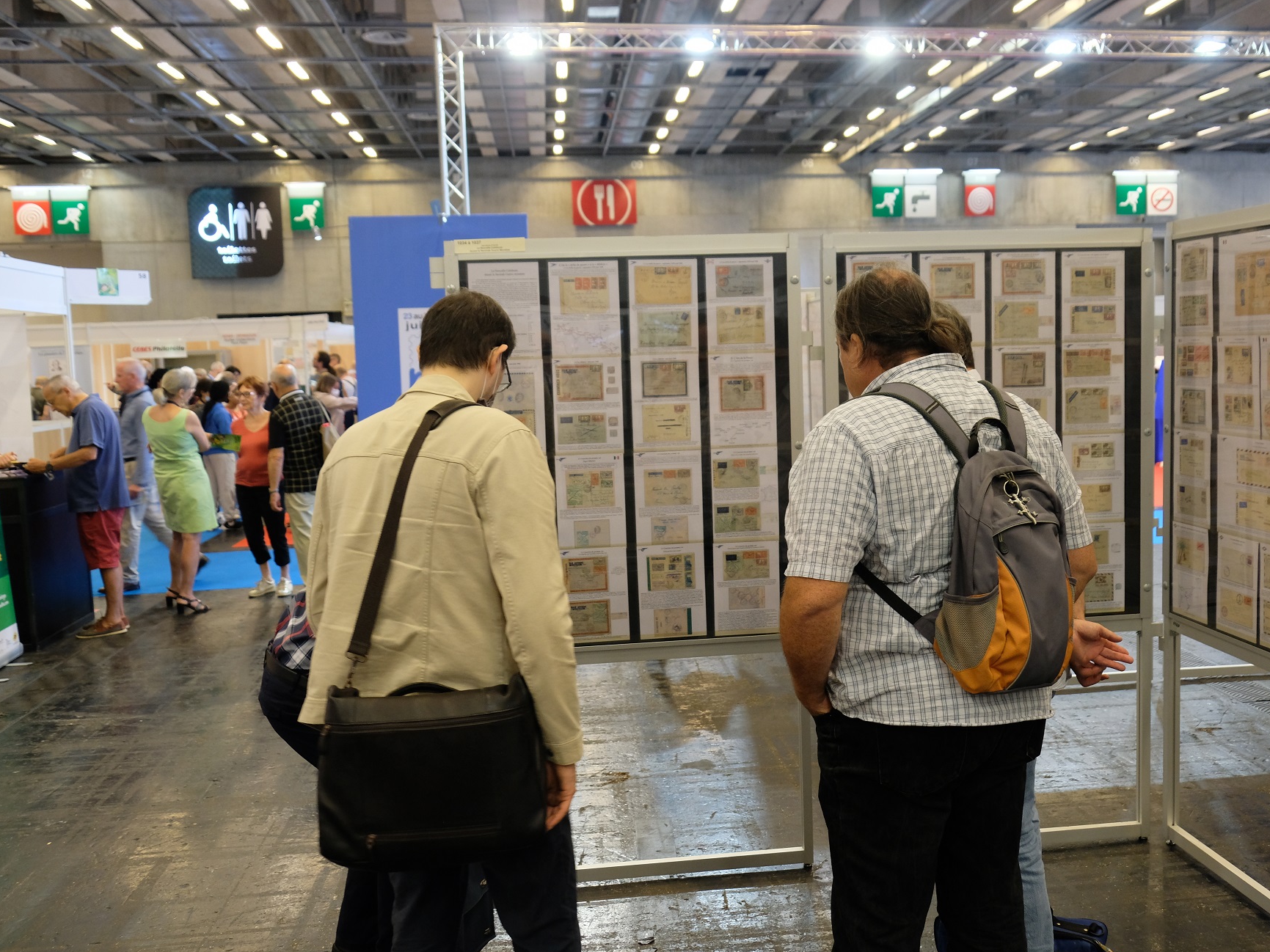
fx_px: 1211
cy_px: 477
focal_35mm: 33
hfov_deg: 55.3
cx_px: 699
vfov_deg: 42.9
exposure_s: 1/30
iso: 1250
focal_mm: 20.1
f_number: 3.6
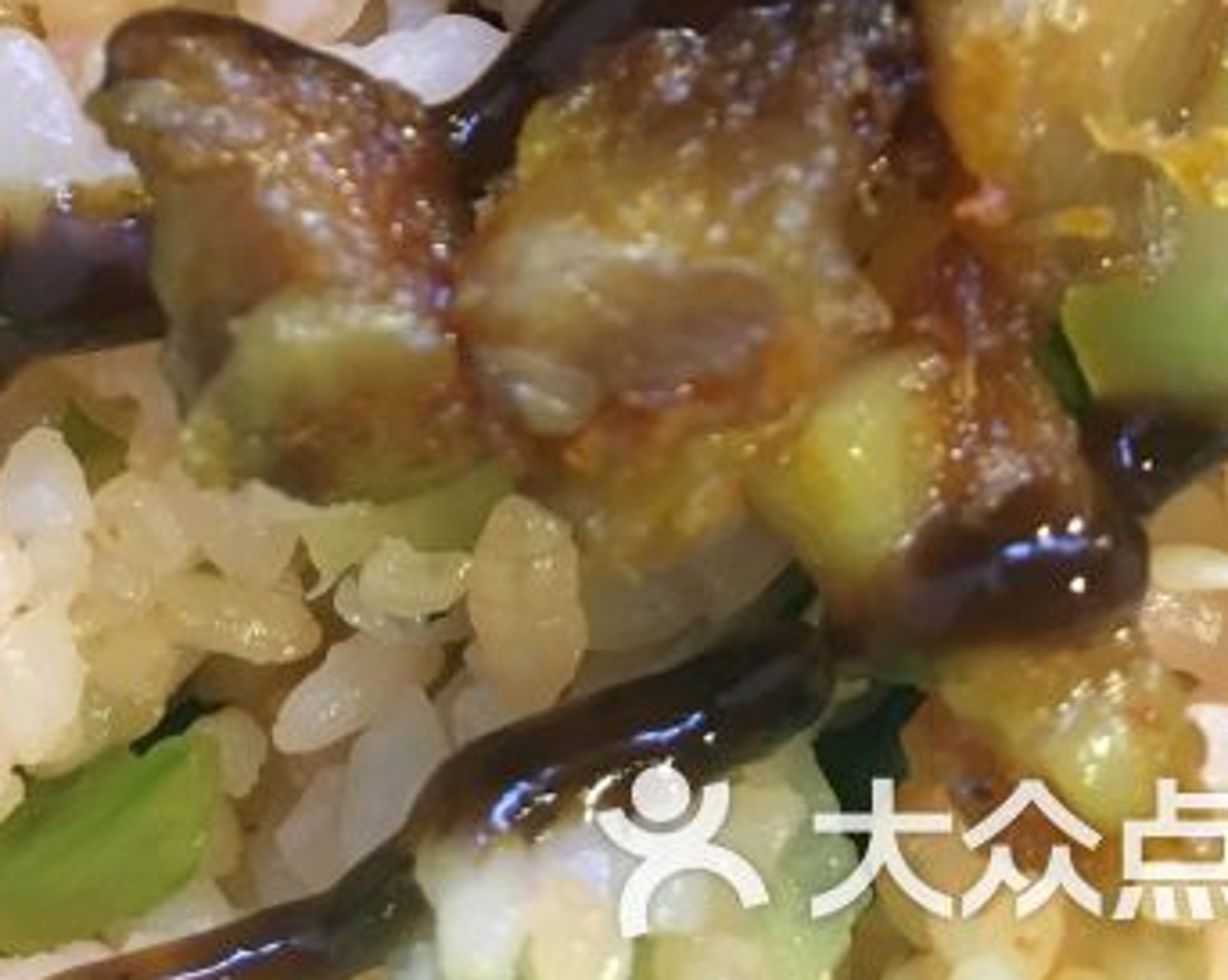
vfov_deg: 23.7
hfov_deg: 32.5
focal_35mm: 58
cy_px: -219
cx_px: 555
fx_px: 2106
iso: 250
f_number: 2.2
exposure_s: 1/17
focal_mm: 4.15
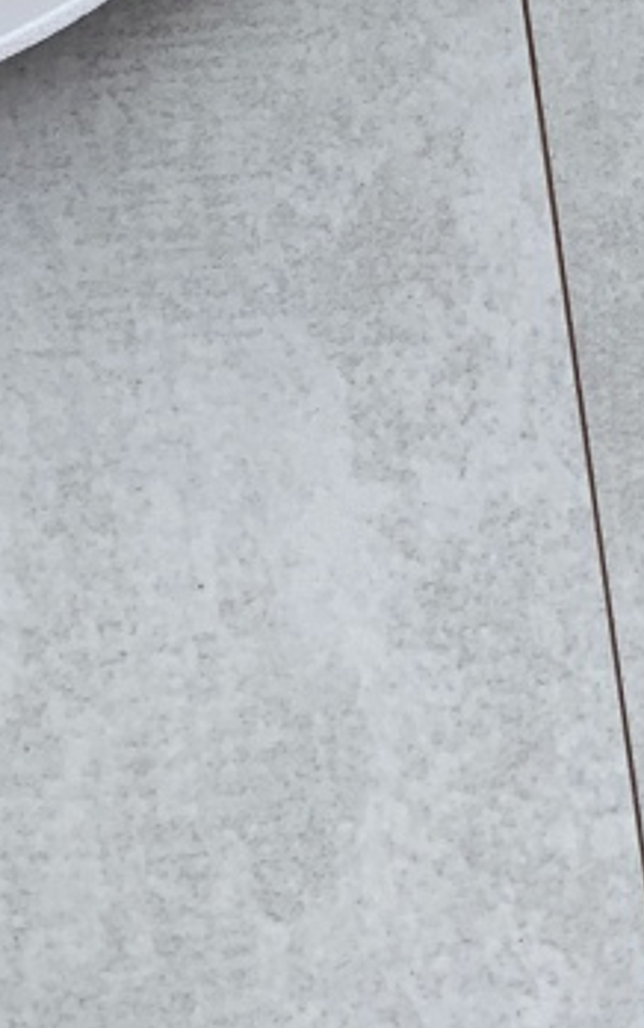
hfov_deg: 5.8
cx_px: 180
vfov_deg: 8.7
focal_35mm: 228
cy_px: -1081
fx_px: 6392
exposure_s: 1/115
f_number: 2.4
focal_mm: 6
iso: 16
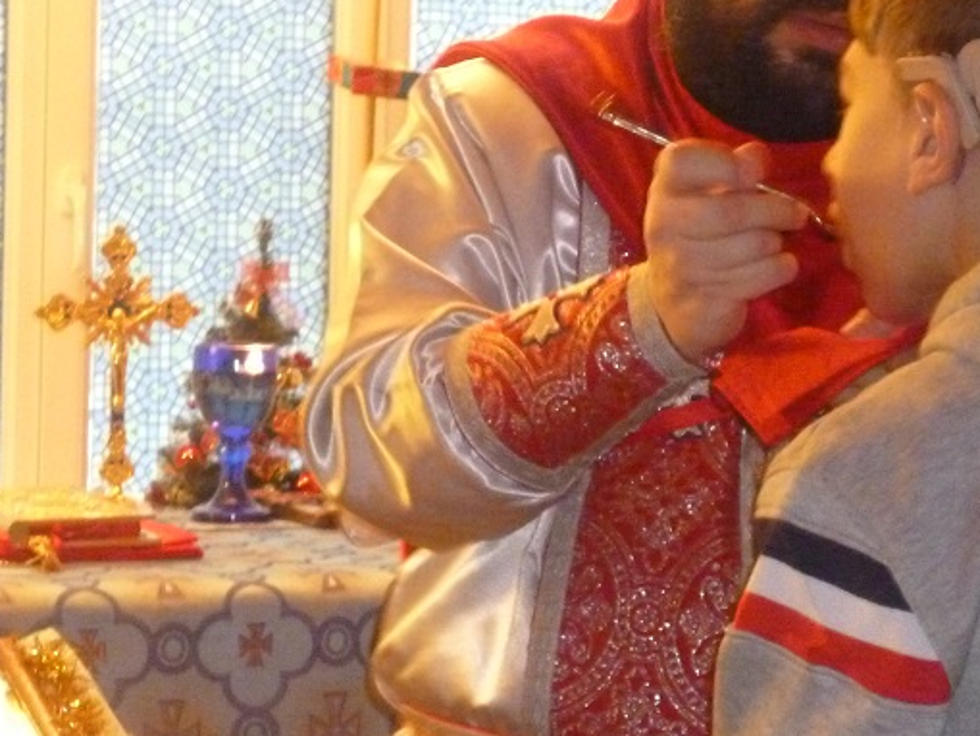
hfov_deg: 14.9
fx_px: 3738
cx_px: 666
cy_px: 362
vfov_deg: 11.2
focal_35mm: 132
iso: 800
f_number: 4.4
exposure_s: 1/8
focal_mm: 10
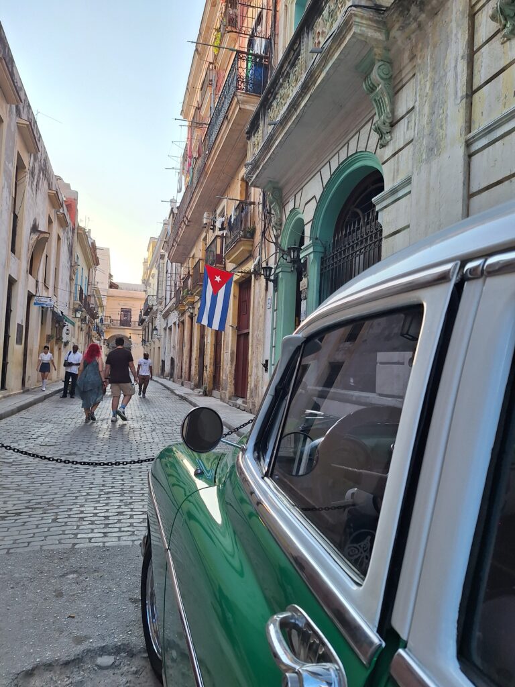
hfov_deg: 58.9
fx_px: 456
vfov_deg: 73.9
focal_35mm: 23
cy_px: 344
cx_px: 258
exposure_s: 1/300
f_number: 1.8
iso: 40
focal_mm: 5.54
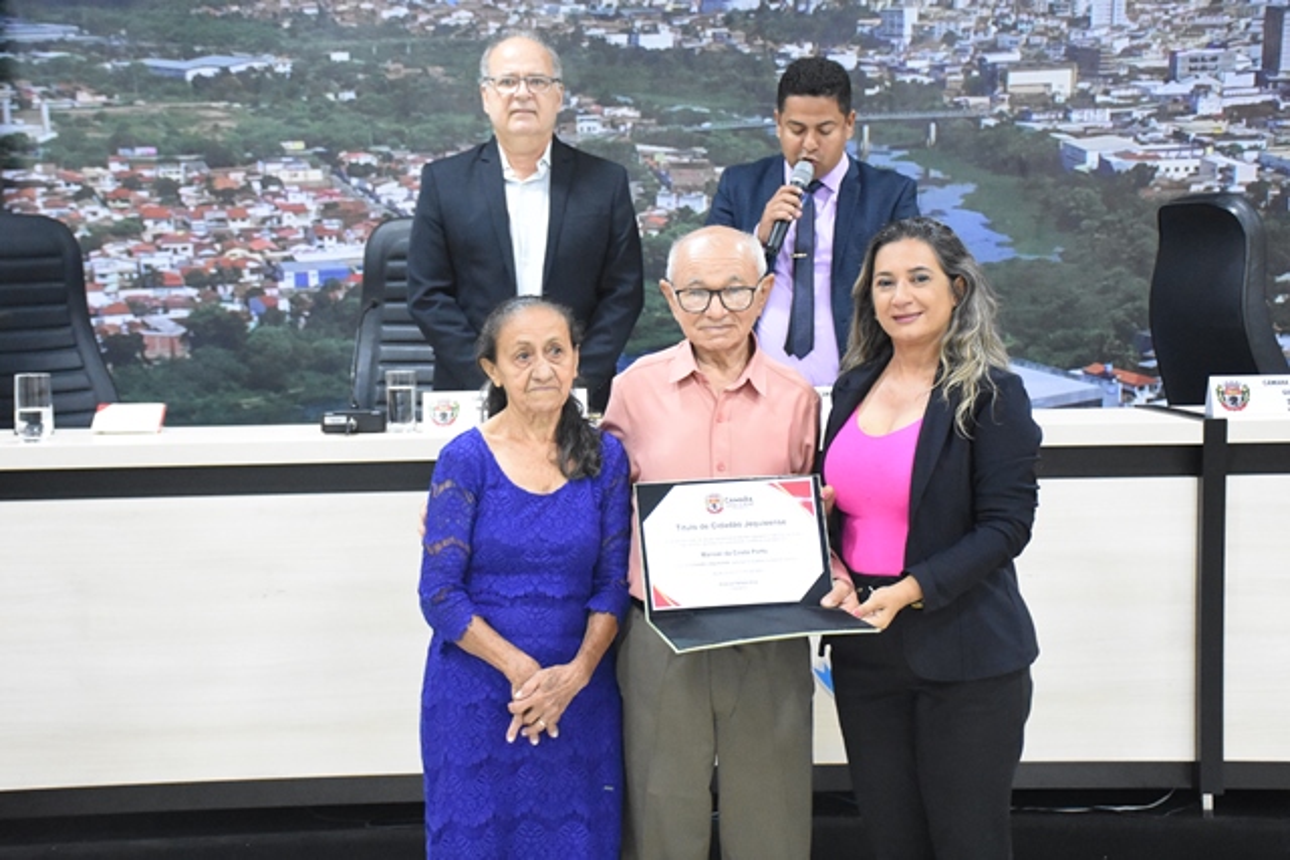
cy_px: 430
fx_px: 2043
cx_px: 645
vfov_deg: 23.8
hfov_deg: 35.0
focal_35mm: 57
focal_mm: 38
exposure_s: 1/80
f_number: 4.5
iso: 6400
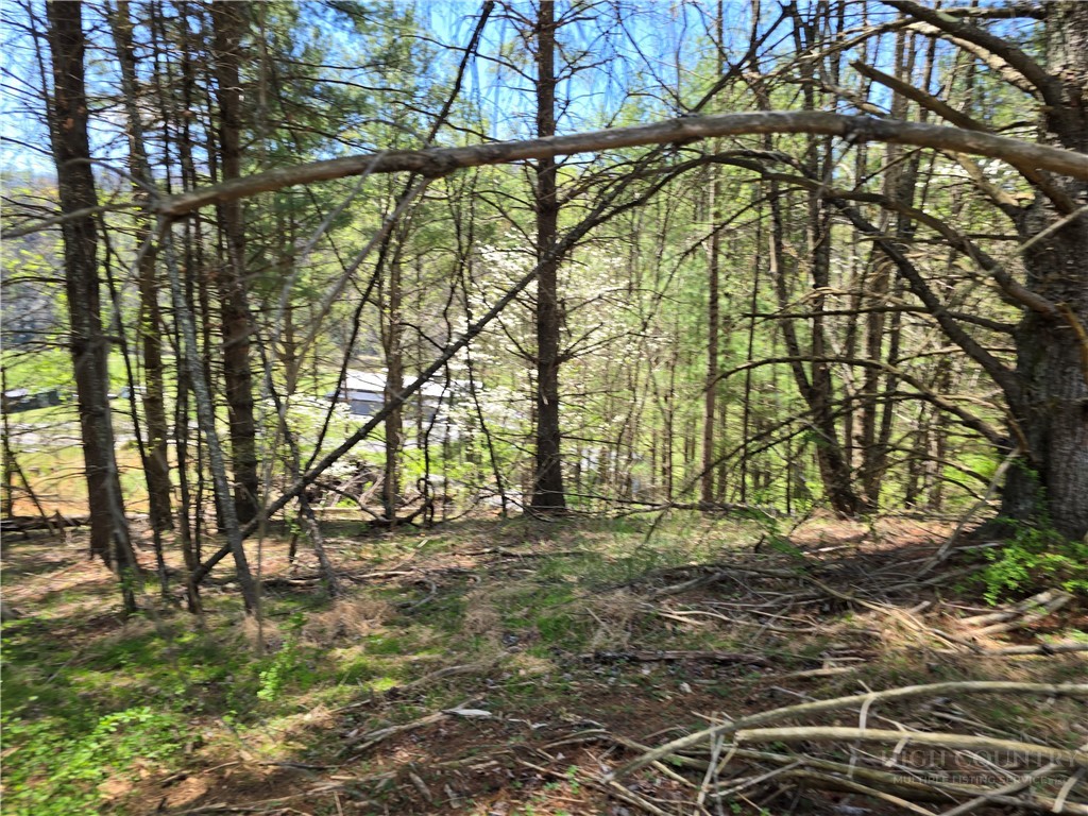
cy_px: 408
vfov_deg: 58.9
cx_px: 544
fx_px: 723
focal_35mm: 23
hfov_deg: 73.9
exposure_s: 1/183
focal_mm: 6.3
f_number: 1.7
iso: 12
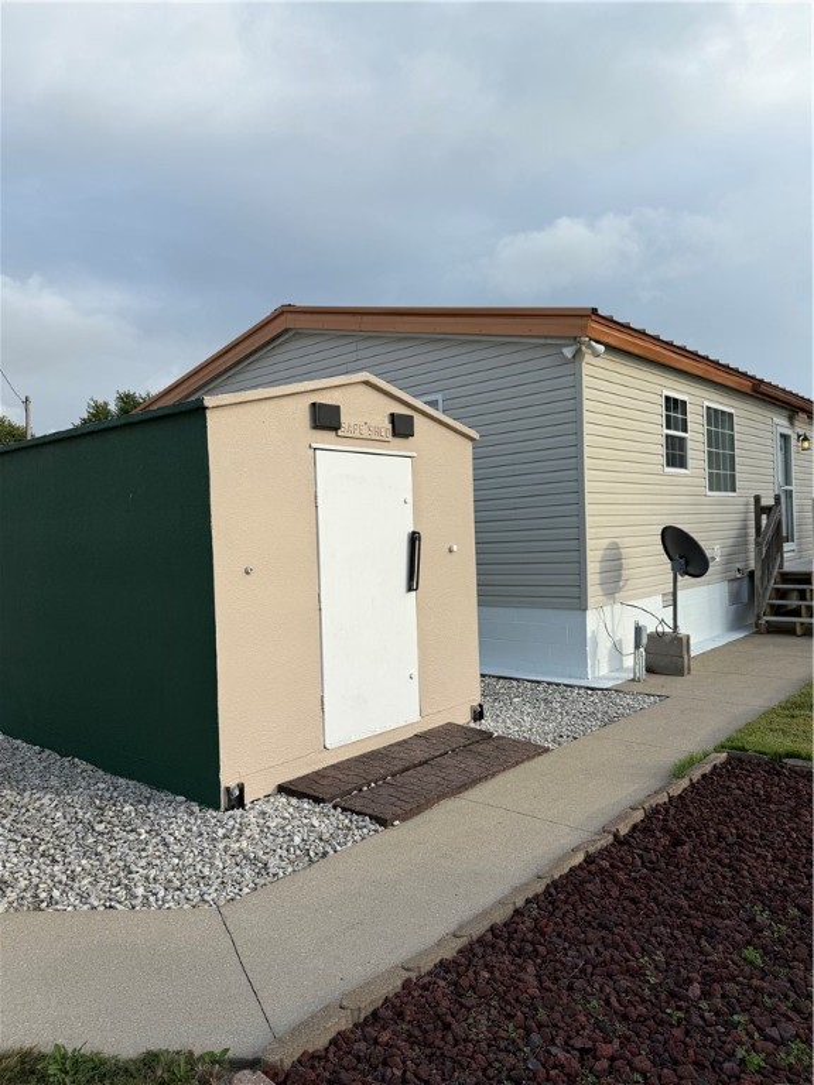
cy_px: 542
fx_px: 752
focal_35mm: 24
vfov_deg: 71.6
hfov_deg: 56.8
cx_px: 407
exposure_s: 1/2703
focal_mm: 6.76
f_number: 1.78
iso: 80
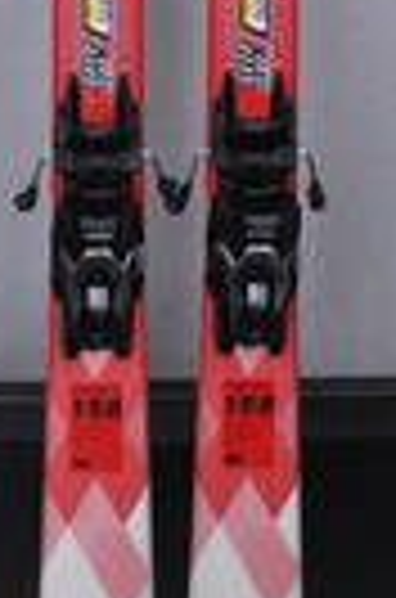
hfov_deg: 11.2
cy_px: -135
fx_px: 2023
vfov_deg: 16.1
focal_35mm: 122
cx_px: 173
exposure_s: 1/125
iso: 3200
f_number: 9.5
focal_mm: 24
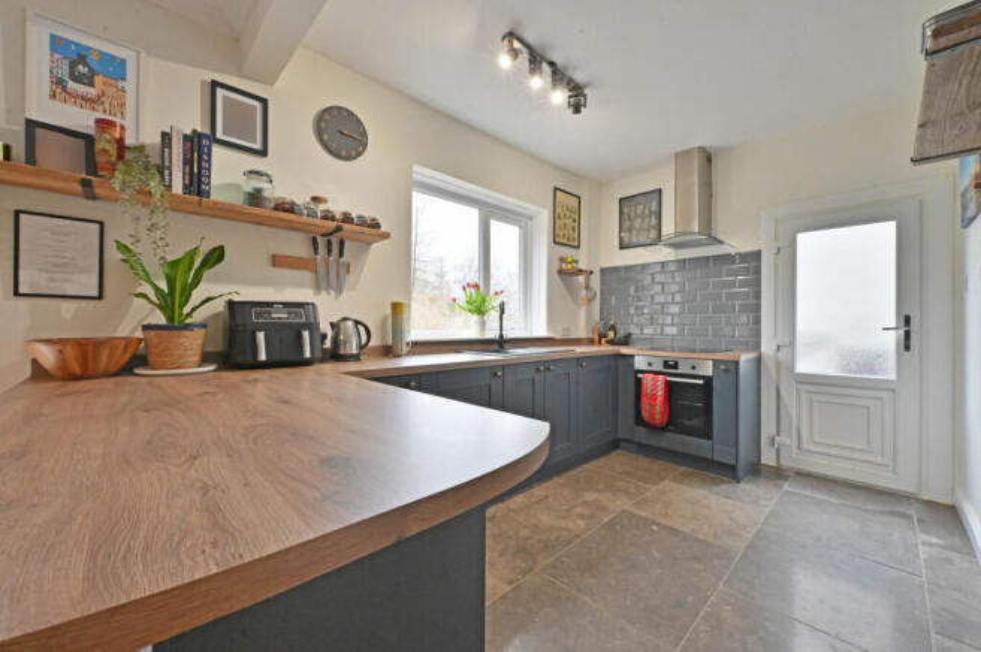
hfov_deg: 104.3
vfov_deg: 81.1
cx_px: 490
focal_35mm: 14
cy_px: 326
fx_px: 381
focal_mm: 14
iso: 2500
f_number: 18
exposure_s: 1/25
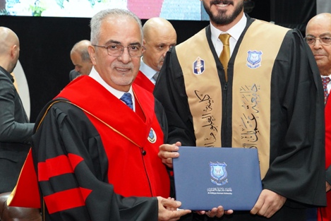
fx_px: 763
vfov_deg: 16.4
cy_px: 146
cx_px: 232
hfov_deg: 24.3
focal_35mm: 83
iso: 2000
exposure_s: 1/160
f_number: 4.5
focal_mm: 38
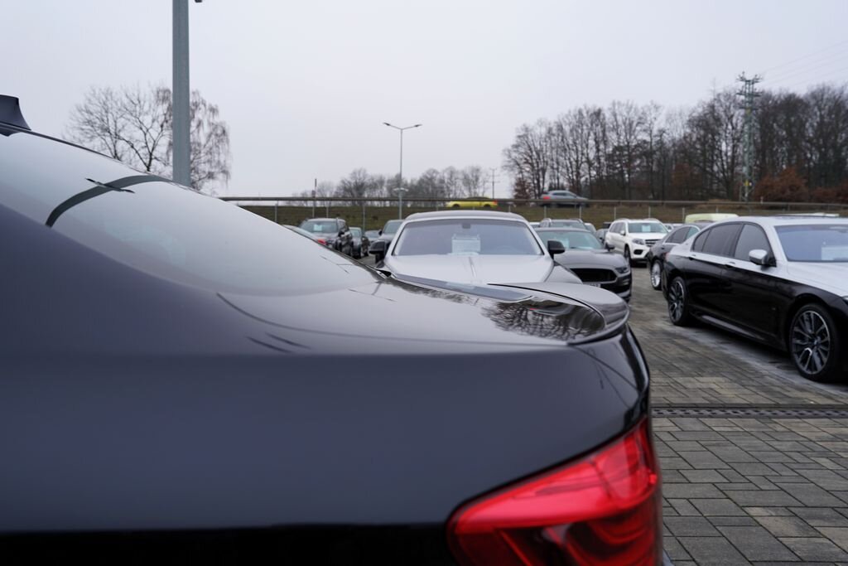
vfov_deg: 47.9
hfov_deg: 67.4
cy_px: 283
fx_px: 636
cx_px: 424
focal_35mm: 27
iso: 100
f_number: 4.5
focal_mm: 27
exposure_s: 1/80
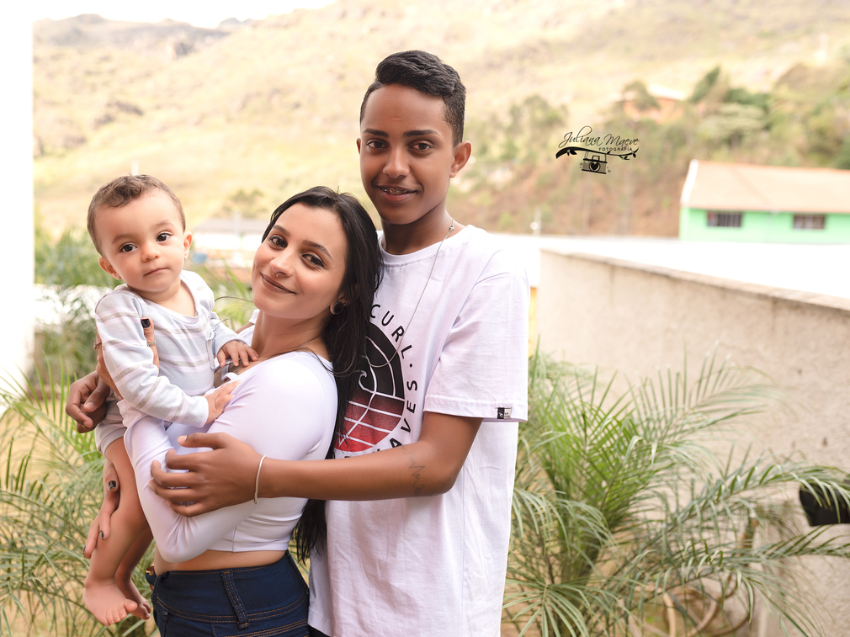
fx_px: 982
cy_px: 306
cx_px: 347
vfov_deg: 35.9
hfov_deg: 46.6
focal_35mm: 40
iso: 100
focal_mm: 35
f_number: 3.5
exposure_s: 1/500
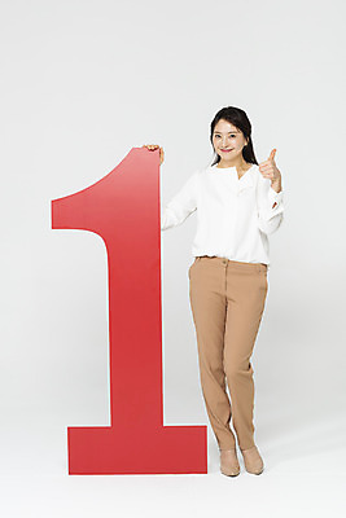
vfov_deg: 28.8
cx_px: 173
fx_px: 1008
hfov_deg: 19.5
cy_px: 259
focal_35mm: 70
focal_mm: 70
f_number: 18
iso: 100
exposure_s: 1/125
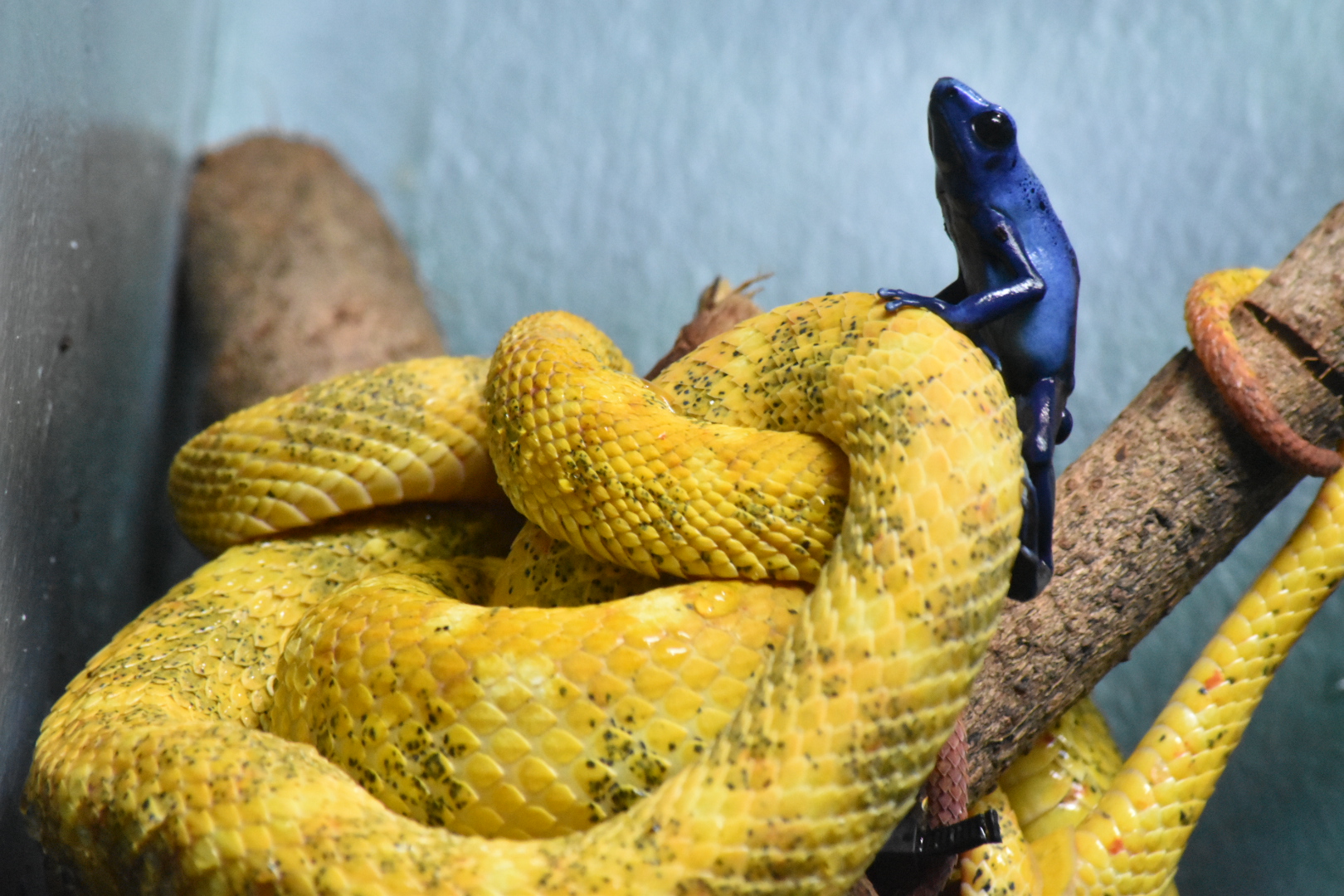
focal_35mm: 420
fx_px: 15679
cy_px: 448
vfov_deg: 3.3
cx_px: 672
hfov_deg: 4.9
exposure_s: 1/100
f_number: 11
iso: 6400
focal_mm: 280
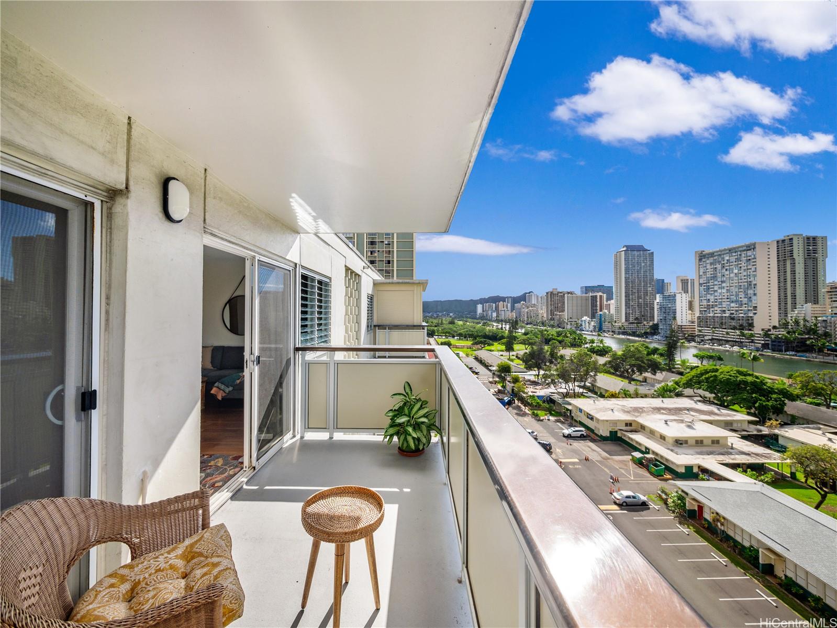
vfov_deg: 85.7
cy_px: 314
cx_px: 418
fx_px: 339
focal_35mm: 14
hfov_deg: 102.1
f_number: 4
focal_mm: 7
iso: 640
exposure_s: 1/8000
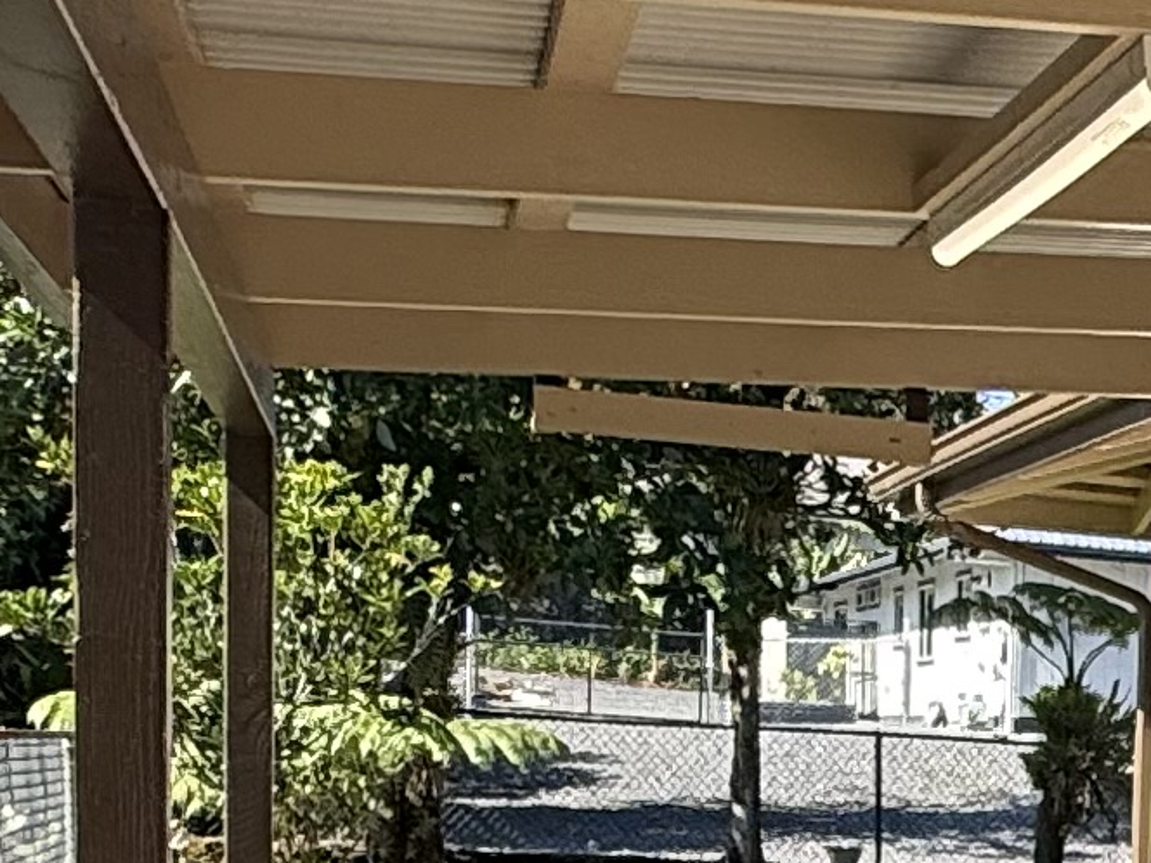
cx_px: 1768
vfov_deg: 16.5
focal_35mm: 85
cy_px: 1097
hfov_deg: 19.7
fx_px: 2826
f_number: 2.2
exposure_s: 1/942
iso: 64
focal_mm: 2.22
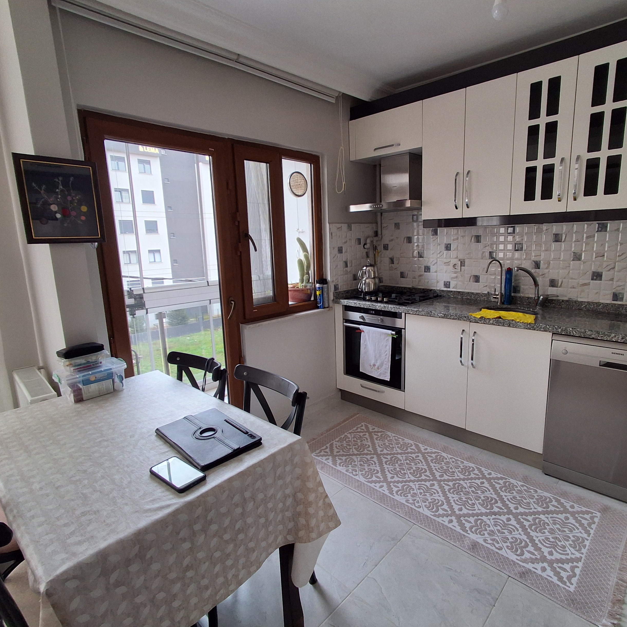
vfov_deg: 77.7
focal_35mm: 19
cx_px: 350
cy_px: 315
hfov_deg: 77.4
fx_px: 389
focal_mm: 1.64
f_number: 2.2
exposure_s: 1/50
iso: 125
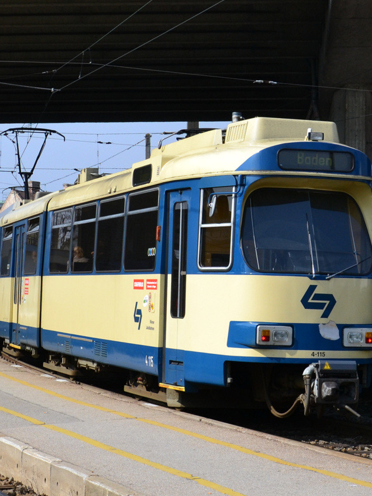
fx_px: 945
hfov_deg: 22.3
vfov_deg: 29.4
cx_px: 183
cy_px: 248
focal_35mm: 66
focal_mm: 30
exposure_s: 1/500
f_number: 11
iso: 400
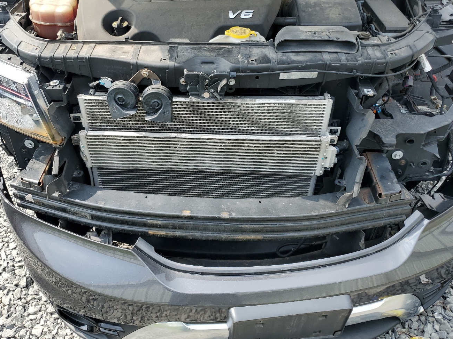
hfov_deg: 56.6
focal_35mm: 32
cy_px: 132
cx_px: 191
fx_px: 419
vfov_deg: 43.9
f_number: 1.5
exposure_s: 1/1000
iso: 50
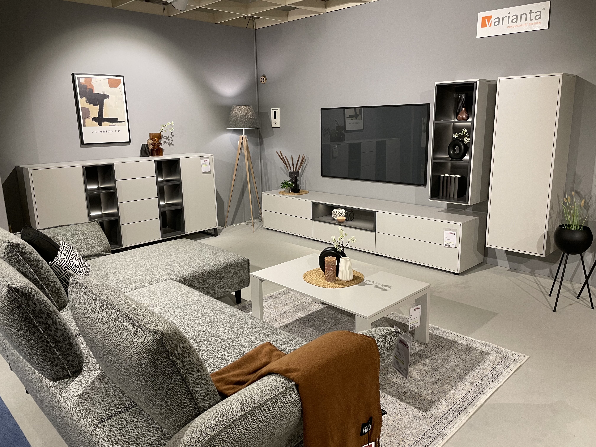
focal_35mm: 26
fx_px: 448
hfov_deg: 67.3
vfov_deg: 53.1
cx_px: 298
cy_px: 224
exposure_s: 1/50
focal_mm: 4.2
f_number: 1.6
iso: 80
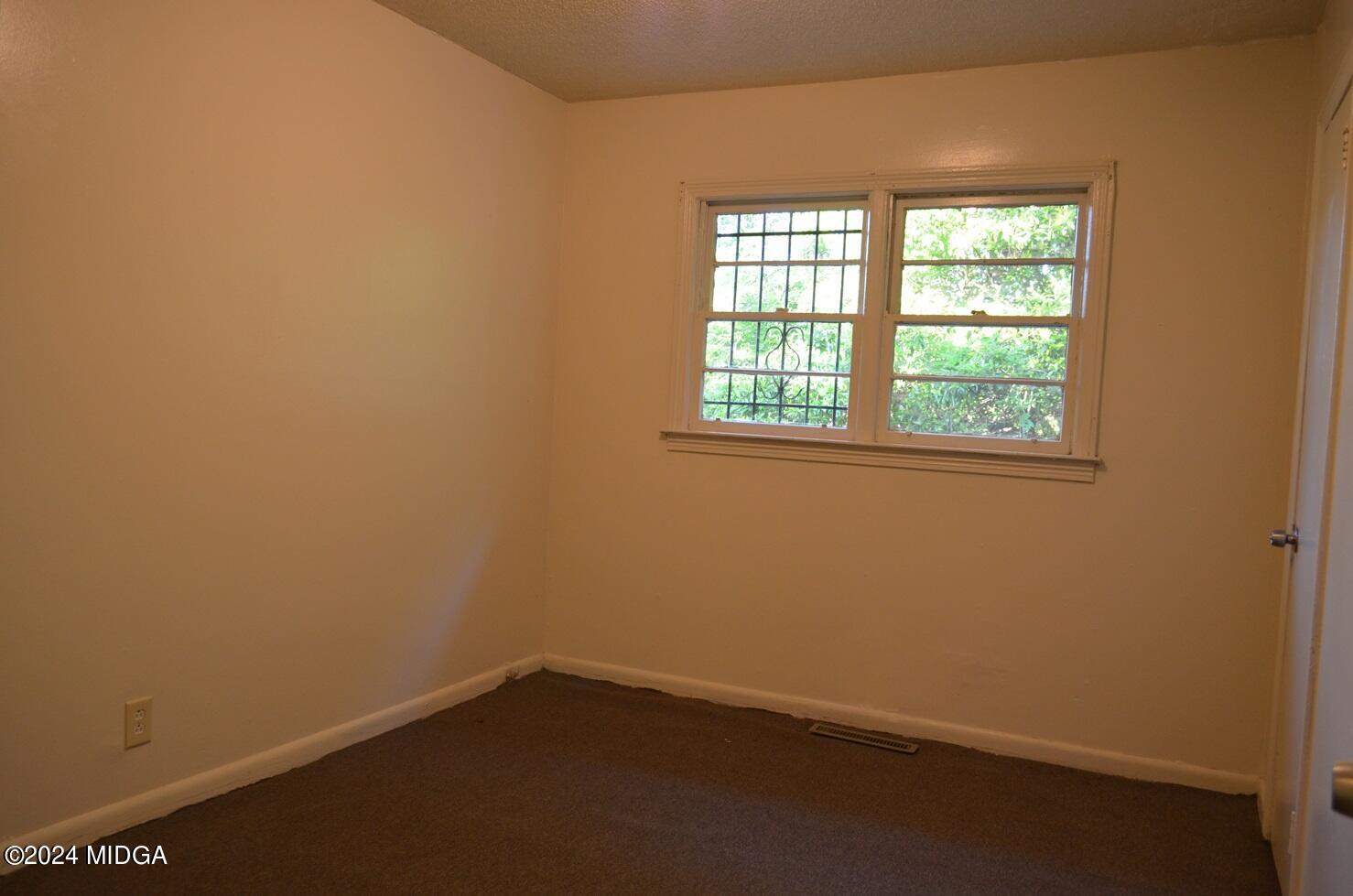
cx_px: 676
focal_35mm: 27
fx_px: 1013
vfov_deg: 47.7
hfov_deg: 67.5
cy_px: 448
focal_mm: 18
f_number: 3.5
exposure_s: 1/30
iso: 560
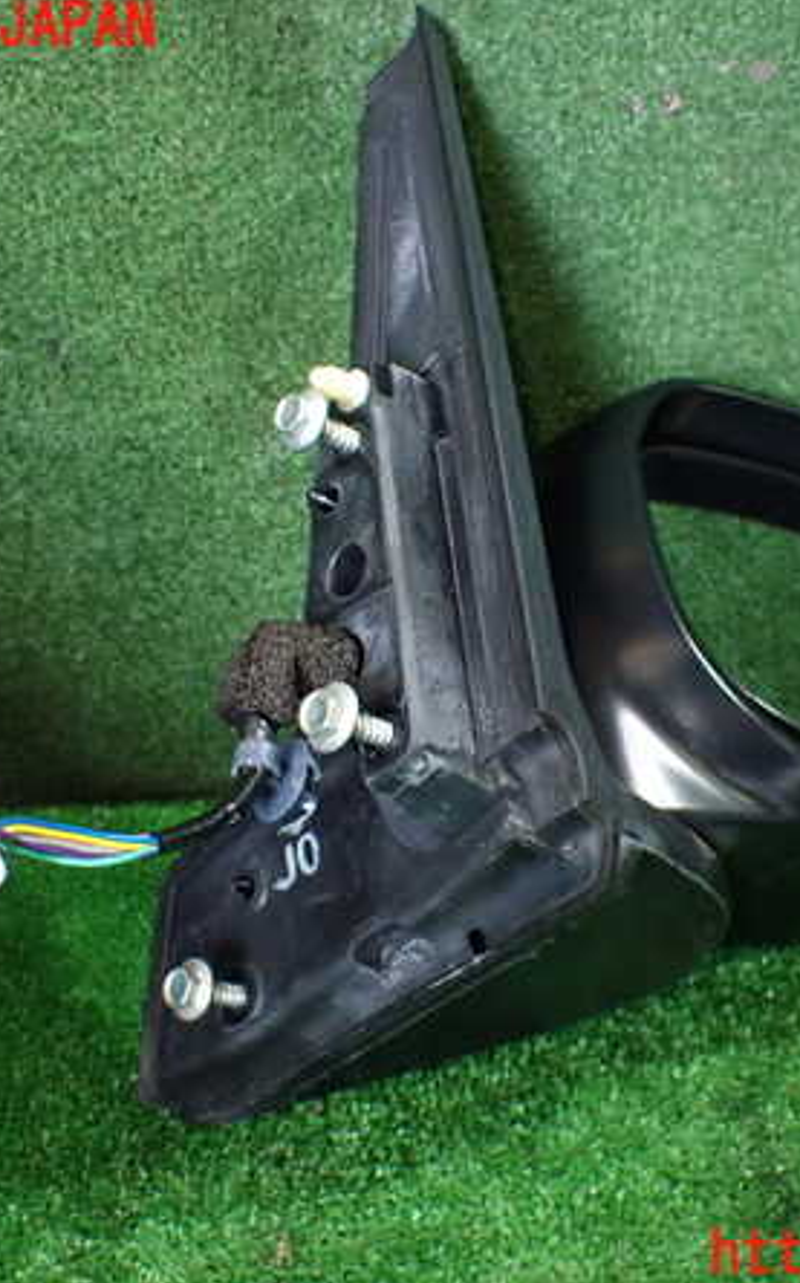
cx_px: 497
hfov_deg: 29.7
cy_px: 642
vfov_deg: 46.2
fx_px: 1502
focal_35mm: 43
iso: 800
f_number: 2.3
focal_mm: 5.4
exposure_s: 1/100
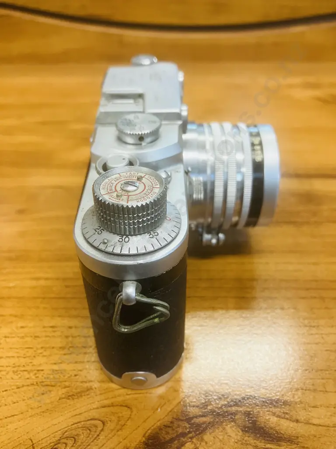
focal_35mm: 28
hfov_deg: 49.7
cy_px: 224
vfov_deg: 63.4
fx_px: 362
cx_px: 168
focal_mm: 3.99
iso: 200
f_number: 1.8
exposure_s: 1/50
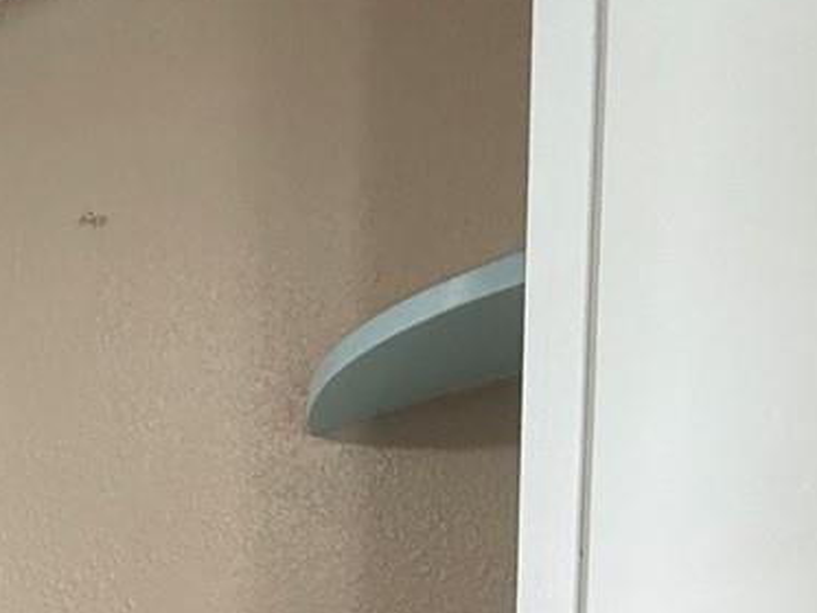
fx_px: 1417
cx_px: -79
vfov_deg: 17.1
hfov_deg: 29.1
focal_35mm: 60
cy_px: 1263
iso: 200
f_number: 2.2
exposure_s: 1/120
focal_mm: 2.22
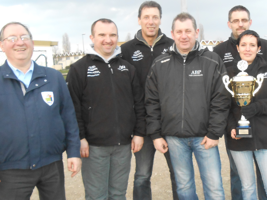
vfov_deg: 30.8
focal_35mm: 47
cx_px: 200
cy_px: 120
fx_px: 363
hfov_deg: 39.4
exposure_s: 1/25
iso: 320
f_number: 3.5
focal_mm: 4.6
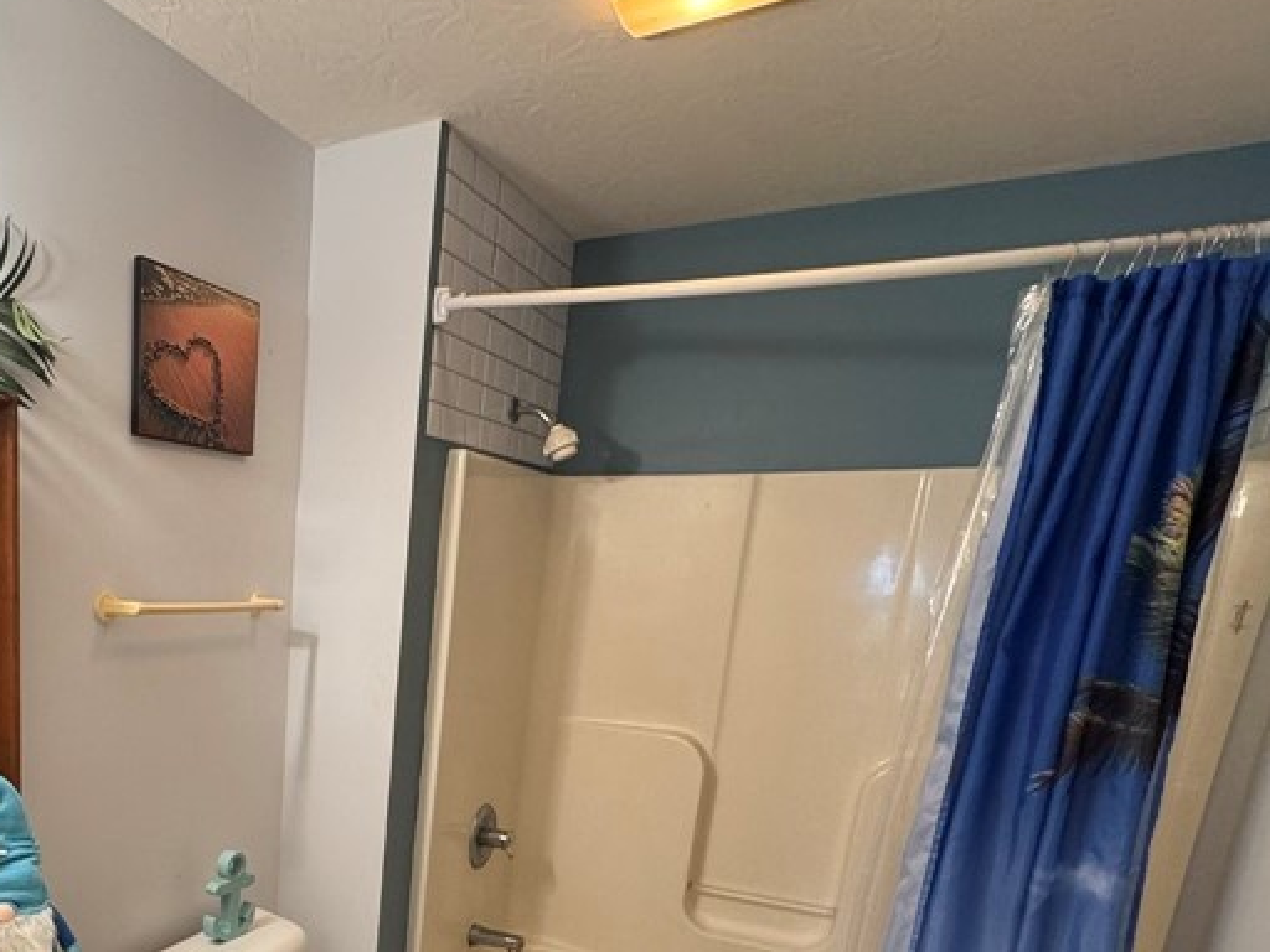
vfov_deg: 45.6
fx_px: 1027
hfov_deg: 57.2
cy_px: 835
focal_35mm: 28
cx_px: 201
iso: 200
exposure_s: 1/60
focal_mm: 2.22
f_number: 2.2
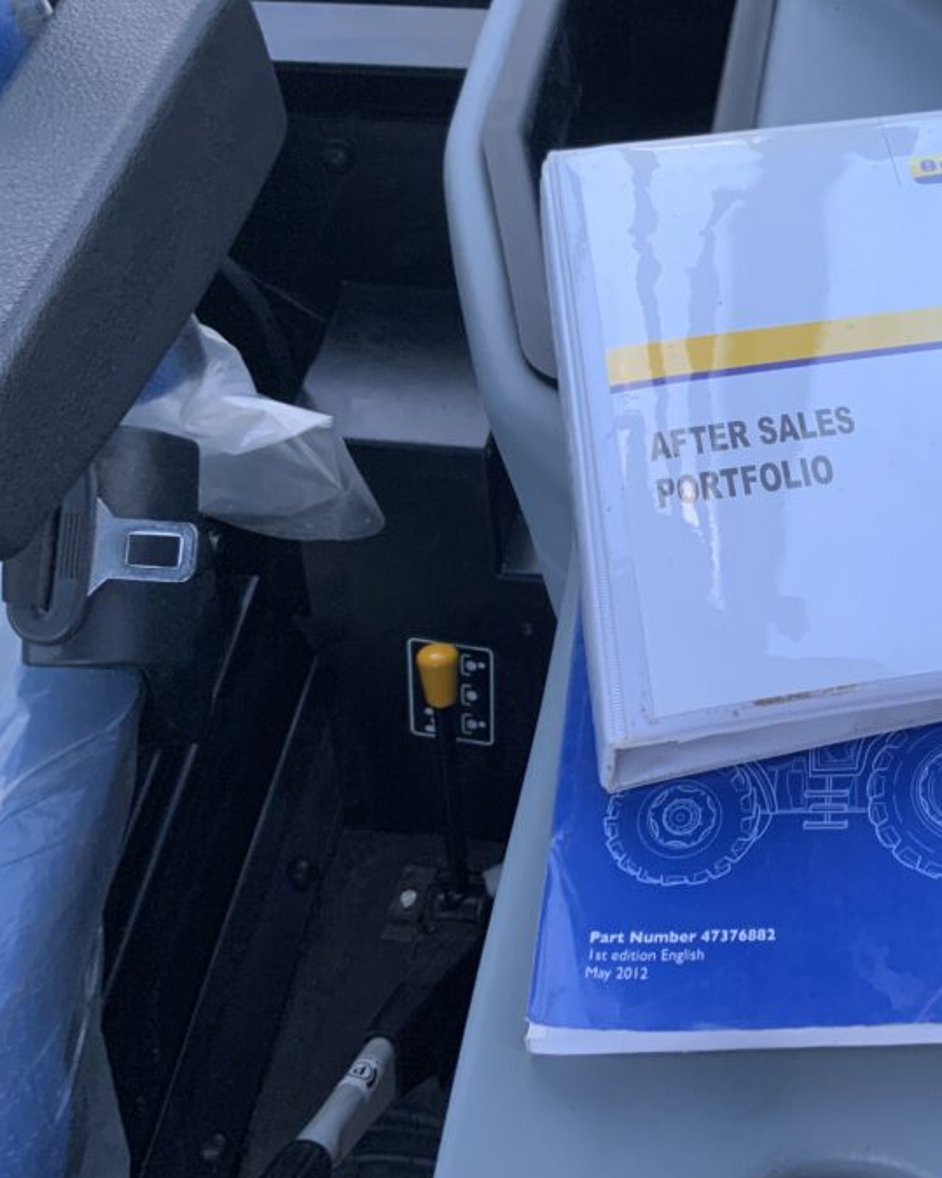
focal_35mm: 43
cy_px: 558
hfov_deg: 33.1
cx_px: 848
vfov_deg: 42.9
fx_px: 1499
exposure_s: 1/122
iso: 50
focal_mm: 3
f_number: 1.8
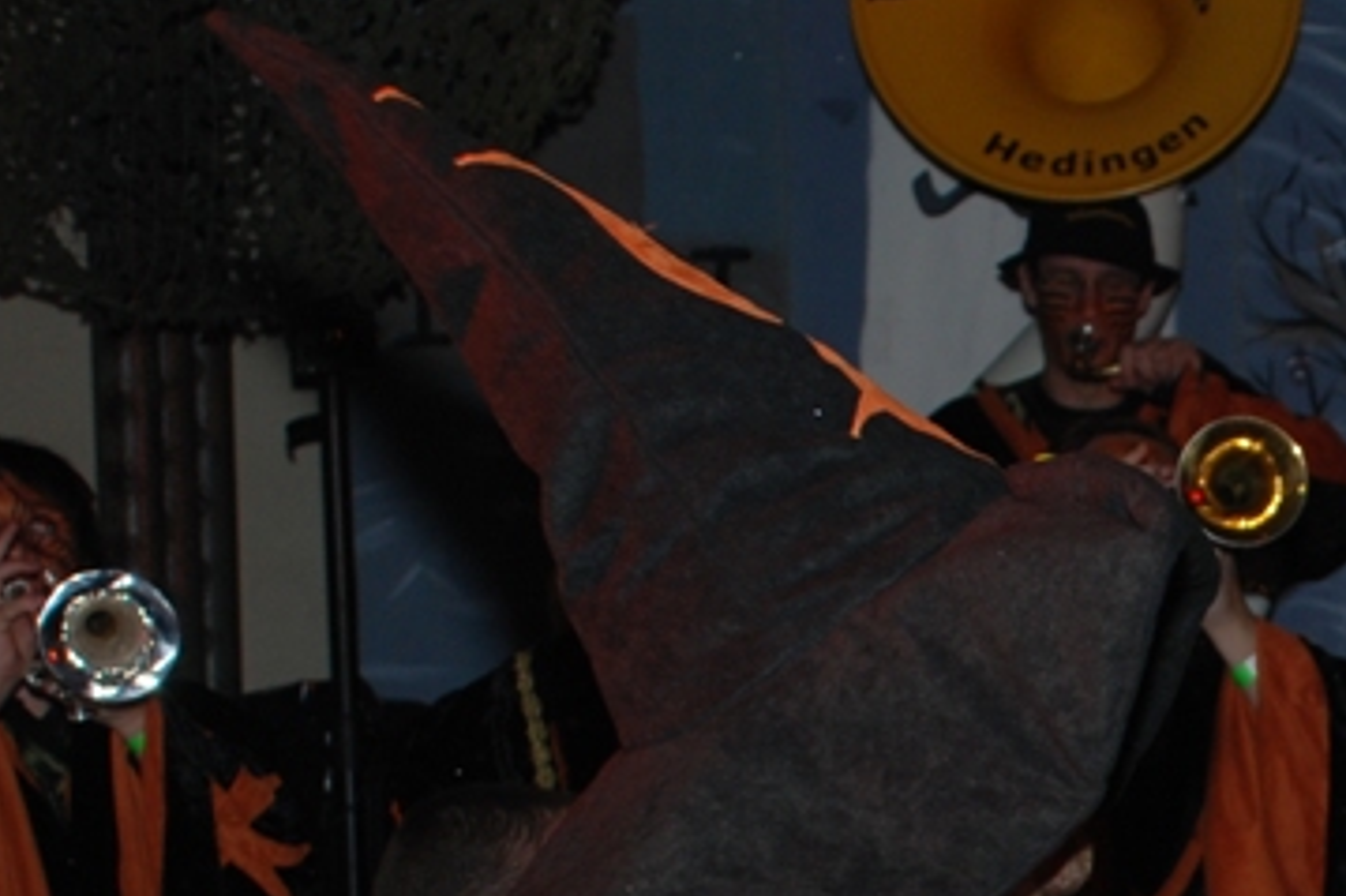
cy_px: 1003
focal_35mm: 120
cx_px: 1638
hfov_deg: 16.3
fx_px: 4484
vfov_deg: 11.2
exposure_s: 1/60
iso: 200
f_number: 4
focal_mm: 28
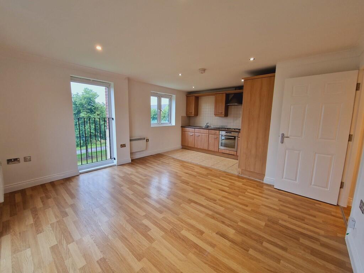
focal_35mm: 13
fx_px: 137
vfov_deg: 89.9
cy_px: 136
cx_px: 182
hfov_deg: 106.2
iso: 160
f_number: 2.2
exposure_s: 1/50
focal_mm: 2.2
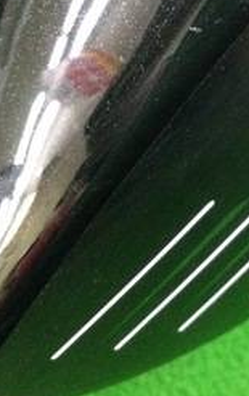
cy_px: 77
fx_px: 920
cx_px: 148
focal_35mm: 85
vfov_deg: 23.9
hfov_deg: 15.4
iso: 250
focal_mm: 3.3
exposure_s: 1/15
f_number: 2.4
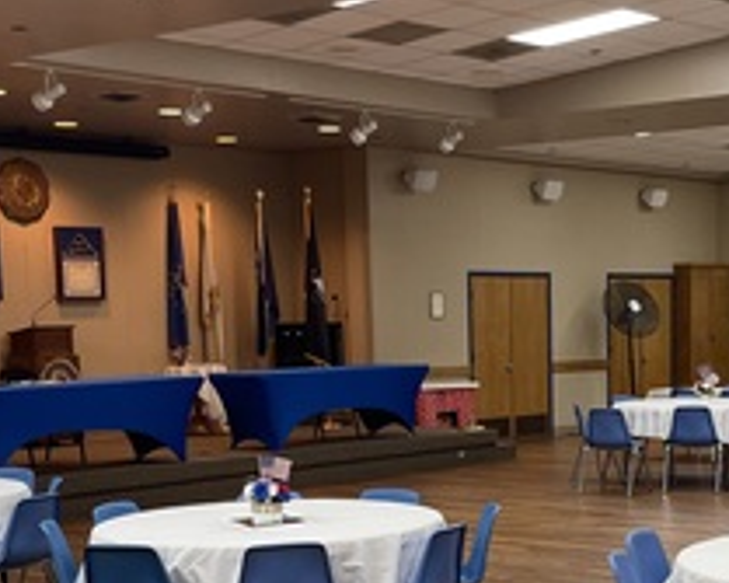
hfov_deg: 26.8
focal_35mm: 70
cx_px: 555
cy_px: 545
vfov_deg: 21.3
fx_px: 1510
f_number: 1.6
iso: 64
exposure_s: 1/60
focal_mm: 5.1
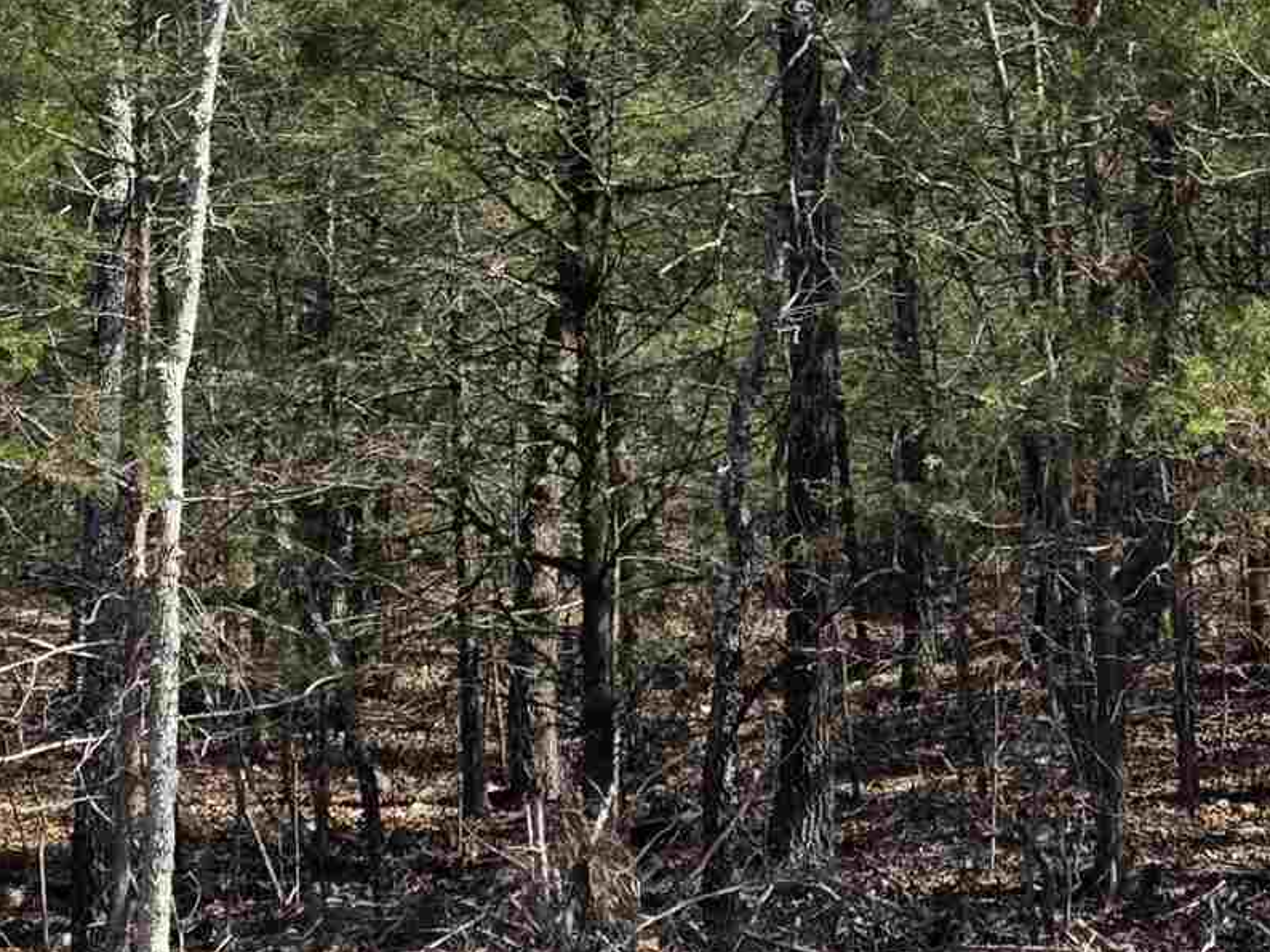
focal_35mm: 89
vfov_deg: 16.3
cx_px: 1097
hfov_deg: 21.6
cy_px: 24
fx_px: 3264
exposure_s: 1/2186
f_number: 1.7
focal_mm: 6.3
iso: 80
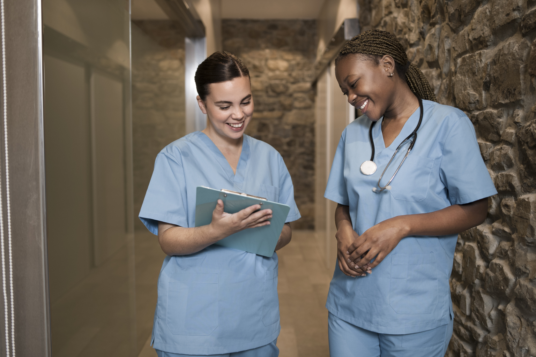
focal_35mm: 35
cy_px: 178
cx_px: 268
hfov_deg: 54.4
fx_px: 521
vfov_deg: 37.9
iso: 640
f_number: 2.2
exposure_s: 1/200
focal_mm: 35
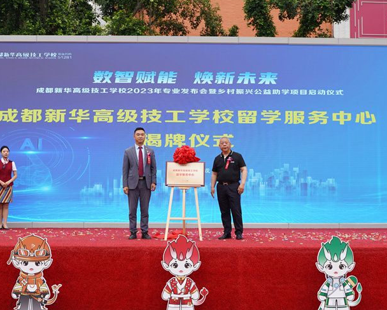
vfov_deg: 25.8
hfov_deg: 31.9
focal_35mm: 59
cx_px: 195
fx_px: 676
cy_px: 153
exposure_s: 1/250
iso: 200
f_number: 5.6
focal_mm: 34
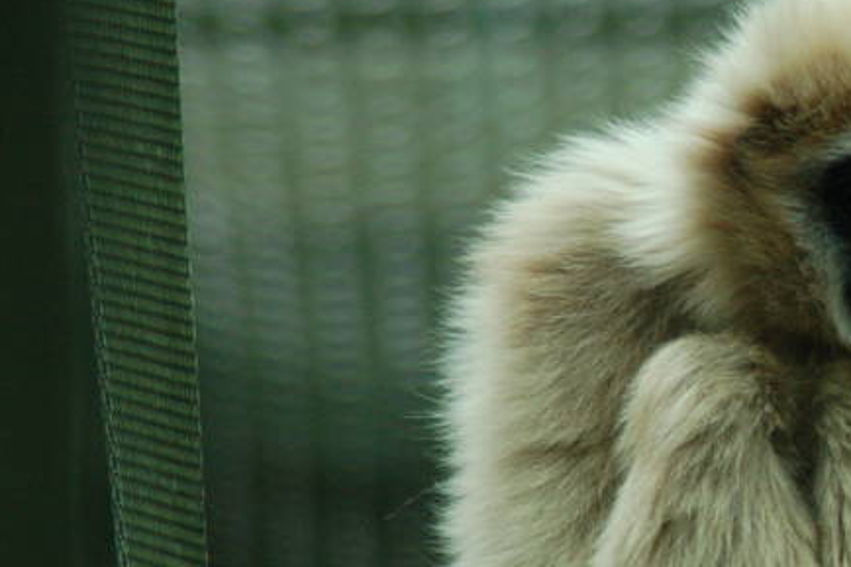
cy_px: 372
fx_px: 16729
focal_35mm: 708
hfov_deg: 2.9
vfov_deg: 1.9
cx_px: 937
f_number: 5
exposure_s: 1/500
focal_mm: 200
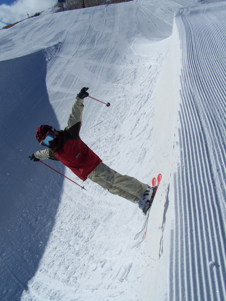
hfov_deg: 37.7
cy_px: 150
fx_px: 331
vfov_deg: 49.0
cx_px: 113
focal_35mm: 38
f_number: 5.6
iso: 80
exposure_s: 1/1500
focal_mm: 6.3
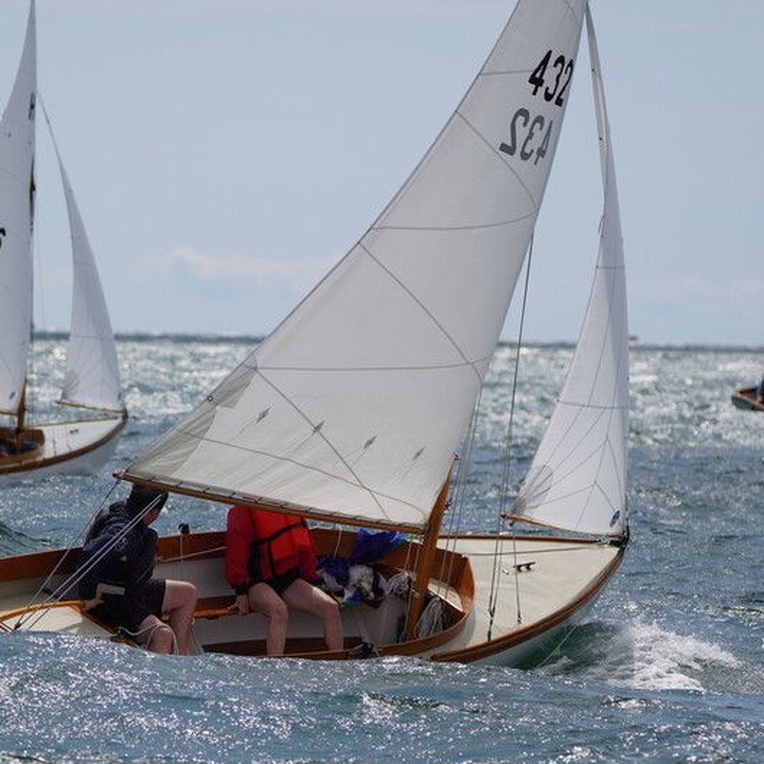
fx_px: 8065
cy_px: 383
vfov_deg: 5.4
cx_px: 298
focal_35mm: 323
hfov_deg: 5.4
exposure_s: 1/1250
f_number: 5
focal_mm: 168
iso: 100
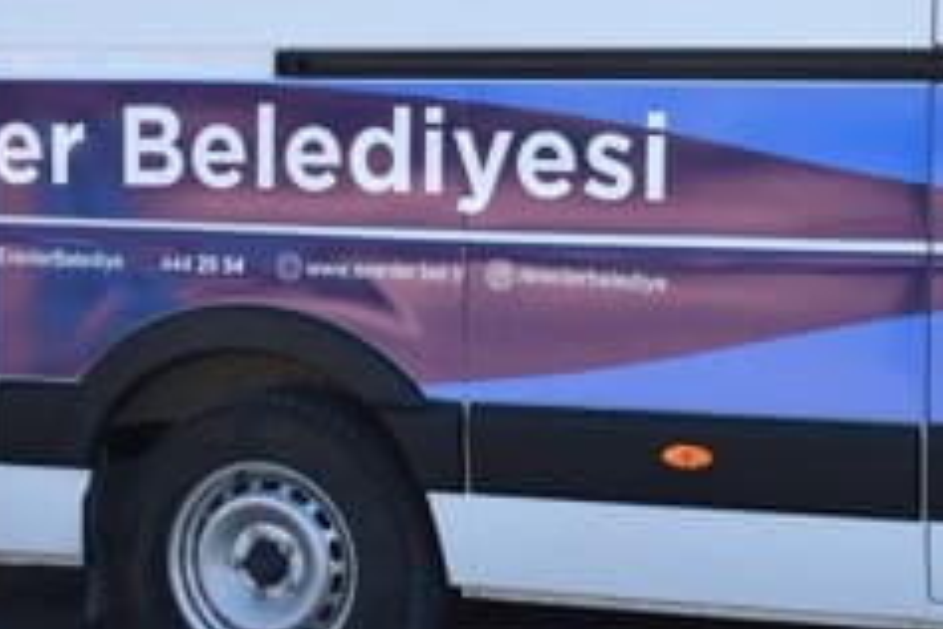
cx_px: 712
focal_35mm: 93
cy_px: 205
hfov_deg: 21.6
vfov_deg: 14.6
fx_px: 2445
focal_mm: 23
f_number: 8
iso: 400
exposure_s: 1/500
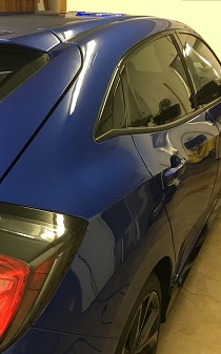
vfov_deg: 47.2
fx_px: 406
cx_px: 51
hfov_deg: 29.9
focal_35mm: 42
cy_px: 176
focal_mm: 4.15
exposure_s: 1/30
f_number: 2.2
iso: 160
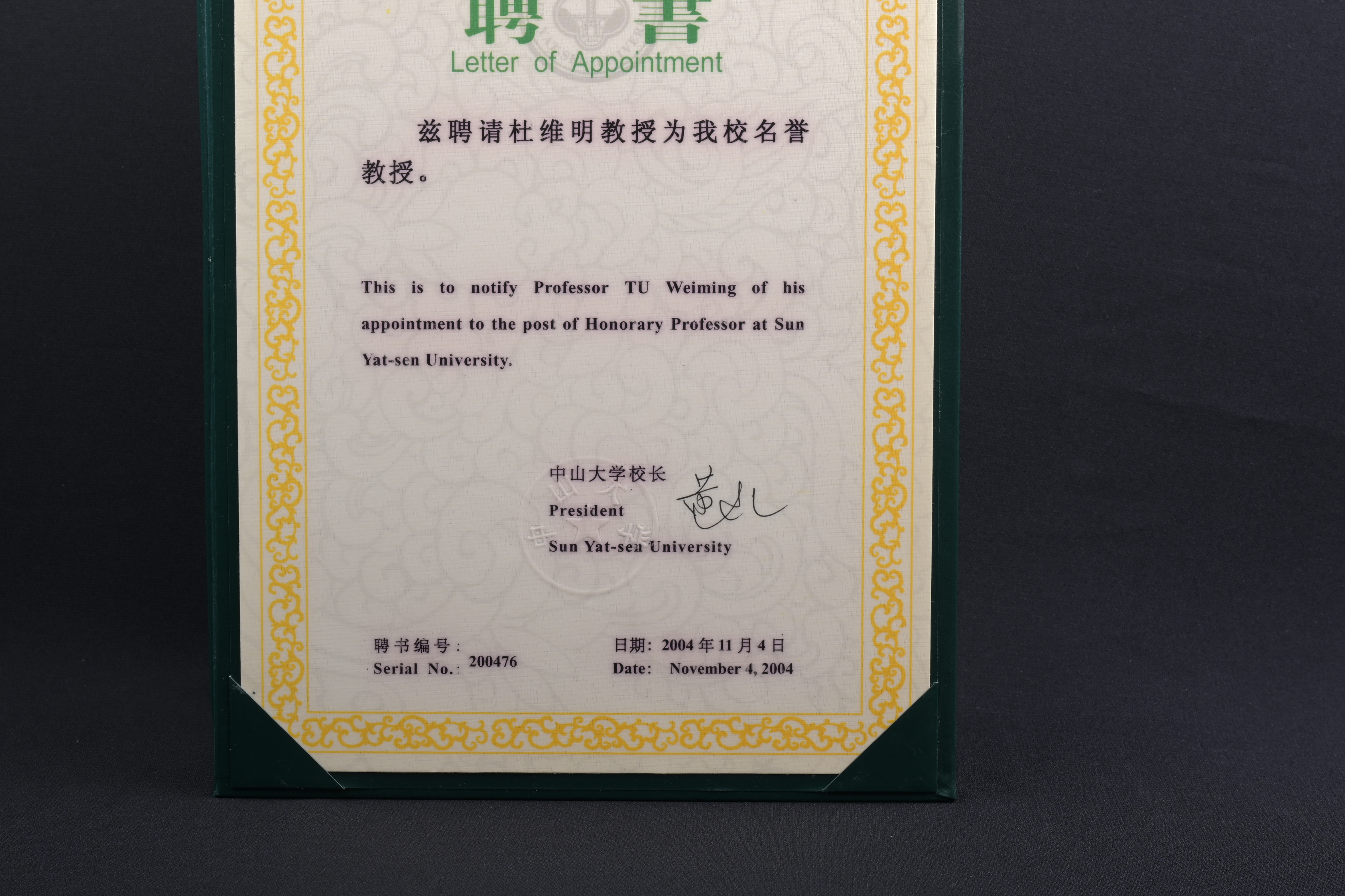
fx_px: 2876
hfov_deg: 26.3
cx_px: 582
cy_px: 237
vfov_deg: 17.6
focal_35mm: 77
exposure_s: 1/200
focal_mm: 44
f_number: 10
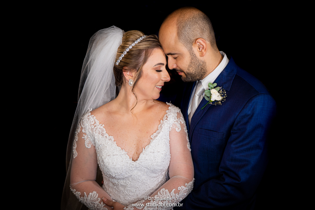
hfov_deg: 58.7
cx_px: 158
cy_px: 105
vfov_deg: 41.1
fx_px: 280
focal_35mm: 32
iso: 1000
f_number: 4
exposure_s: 1/200
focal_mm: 32
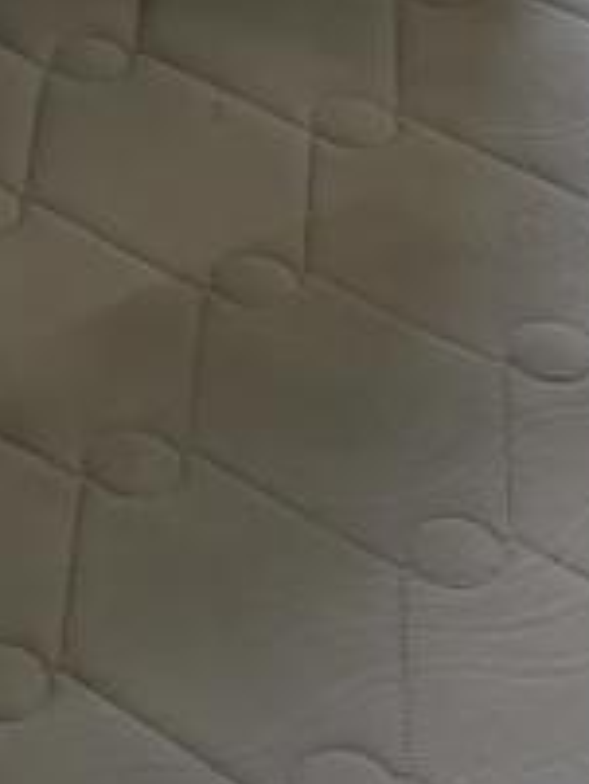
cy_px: -298
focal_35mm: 143
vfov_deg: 13.2
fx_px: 3241
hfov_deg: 10.4
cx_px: 148
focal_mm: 5.52
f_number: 1.9
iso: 50
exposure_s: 1/218
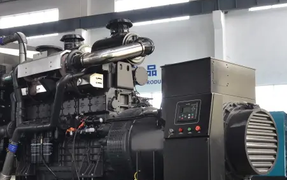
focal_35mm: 65
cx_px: 132
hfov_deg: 31.5
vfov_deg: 19.9
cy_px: 123
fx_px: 508
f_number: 3.8
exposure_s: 1/25
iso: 320
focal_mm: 24
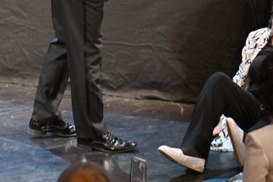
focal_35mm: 205
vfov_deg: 6.7
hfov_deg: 10.0
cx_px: 238
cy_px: 76
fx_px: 1554
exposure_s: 1/80
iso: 3200
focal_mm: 103
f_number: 4
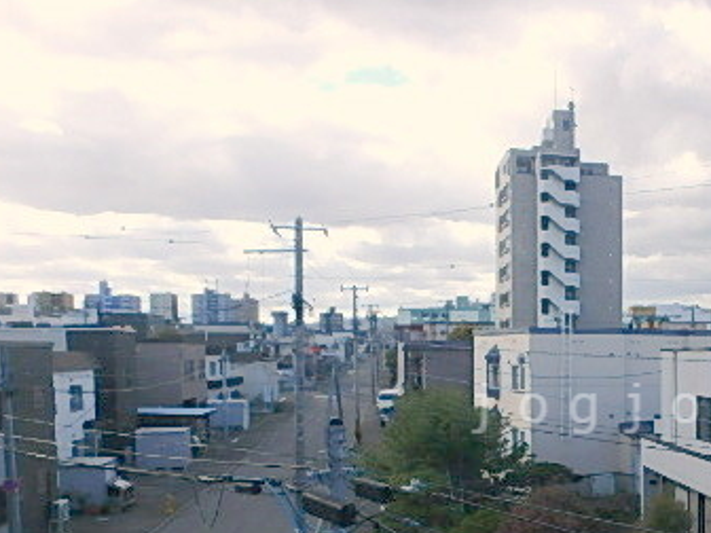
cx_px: 616
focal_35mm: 40
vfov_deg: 35.1
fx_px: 822
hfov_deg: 43.5
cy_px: 408
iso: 125
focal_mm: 3.7
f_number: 3.5
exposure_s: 1/800
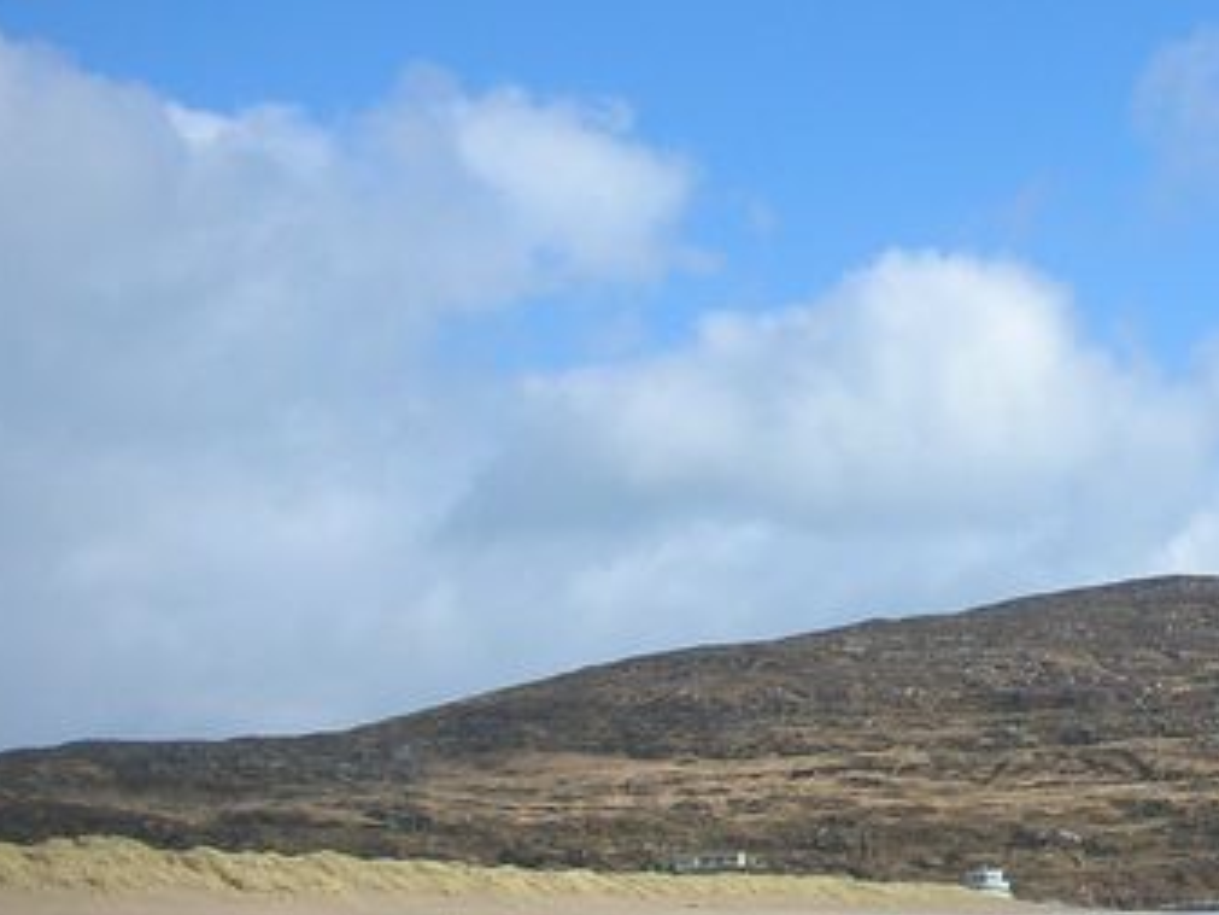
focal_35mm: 83
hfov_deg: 22.5
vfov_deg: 17.8
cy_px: 499
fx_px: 2924
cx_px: 1248
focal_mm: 5.8
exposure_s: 1/105
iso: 50
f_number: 8.5
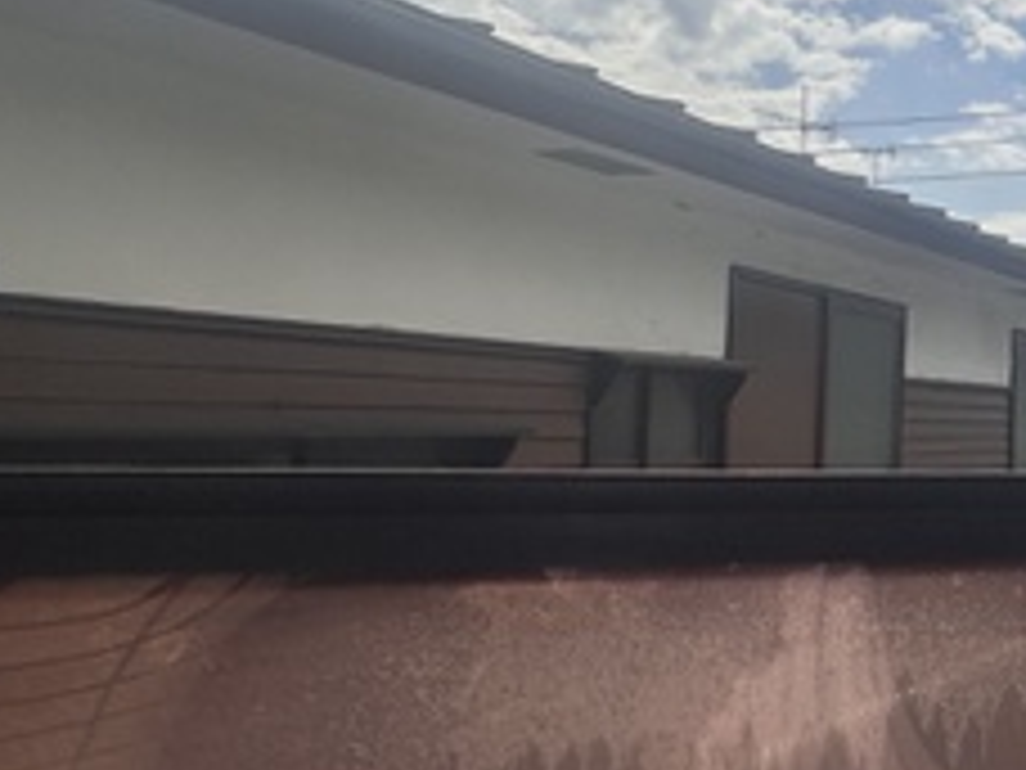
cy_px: 308
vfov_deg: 33.5
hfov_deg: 34.7
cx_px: 1238
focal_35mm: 43
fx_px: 1274
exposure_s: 1/4651
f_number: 2.2
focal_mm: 2.22
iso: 50
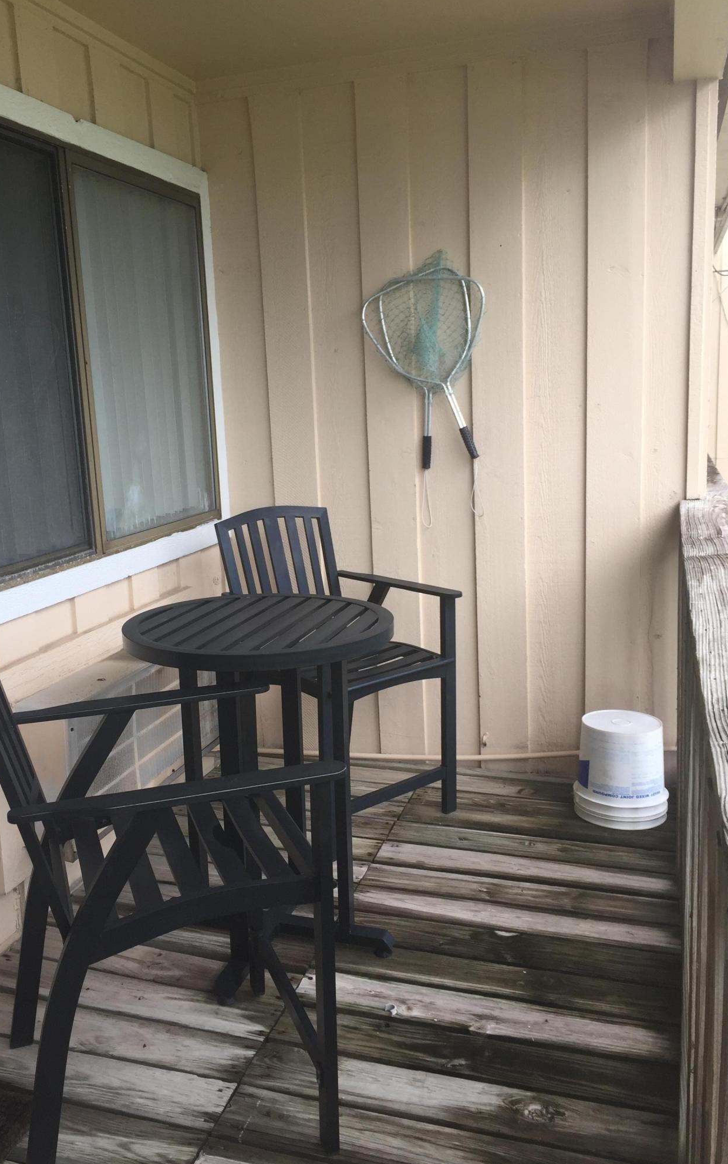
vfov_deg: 61.2
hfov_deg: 40.5
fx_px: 984
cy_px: 580
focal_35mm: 31
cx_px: 312
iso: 32
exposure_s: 1/234
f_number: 2.2
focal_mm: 4.15
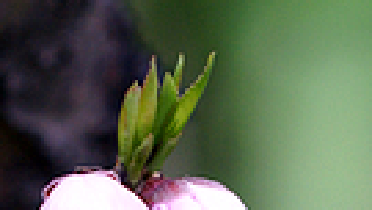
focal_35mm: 1104
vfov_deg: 1.1
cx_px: -37
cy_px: -97
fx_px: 10889
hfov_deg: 2.0
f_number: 4
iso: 200
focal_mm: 135
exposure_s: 1/40
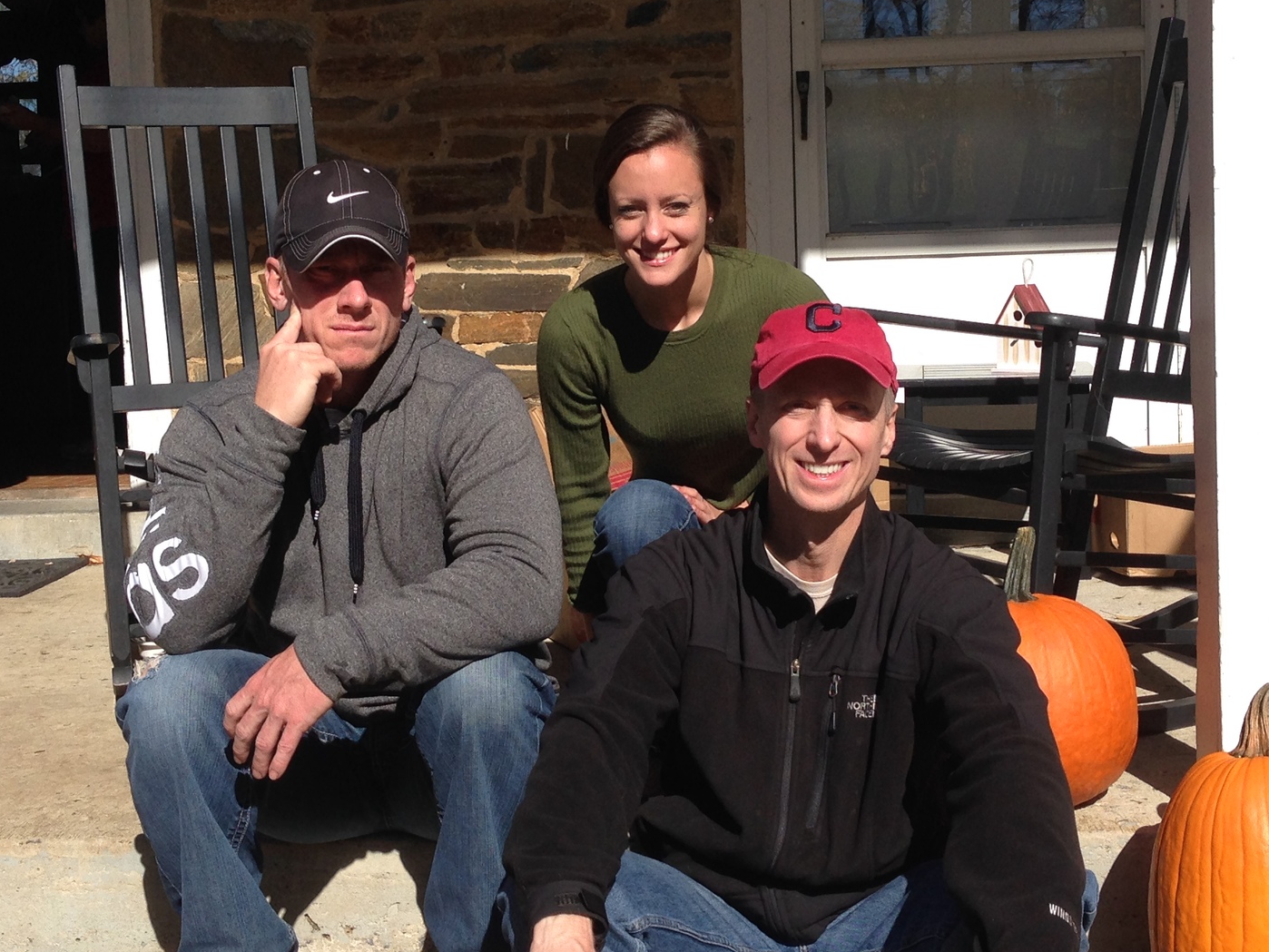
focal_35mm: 59
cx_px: 662
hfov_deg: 32.7
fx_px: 2163
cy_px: 429
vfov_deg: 24.8
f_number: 2.4
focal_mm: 4.12
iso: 50
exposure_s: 1/1748
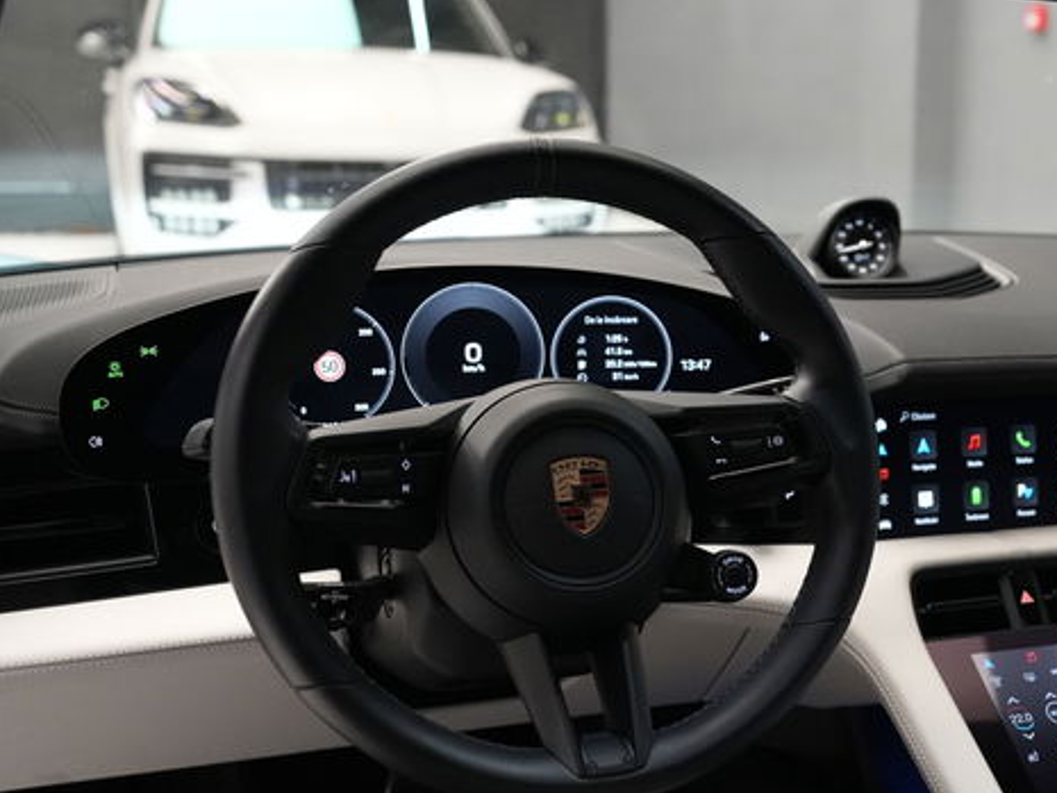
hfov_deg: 34.5
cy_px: 509
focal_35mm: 54
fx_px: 1649
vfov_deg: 26.9
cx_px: 834
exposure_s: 1/60
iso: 6400
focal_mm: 34
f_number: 4
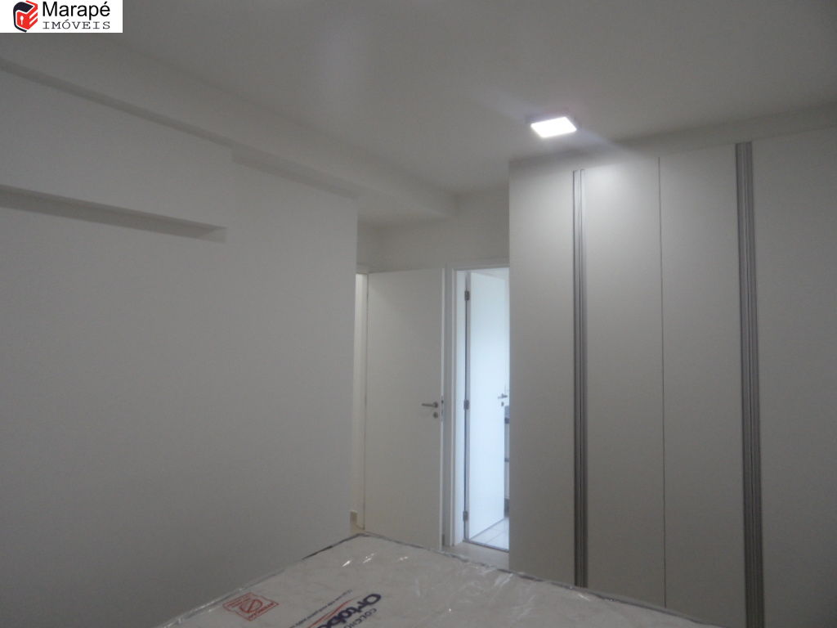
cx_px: 418
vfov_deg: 63.4
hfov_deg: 79.0
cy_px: 314
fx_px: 508
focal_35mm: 21
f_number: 3.4
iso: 100
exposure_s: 1/45
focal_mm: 3.6
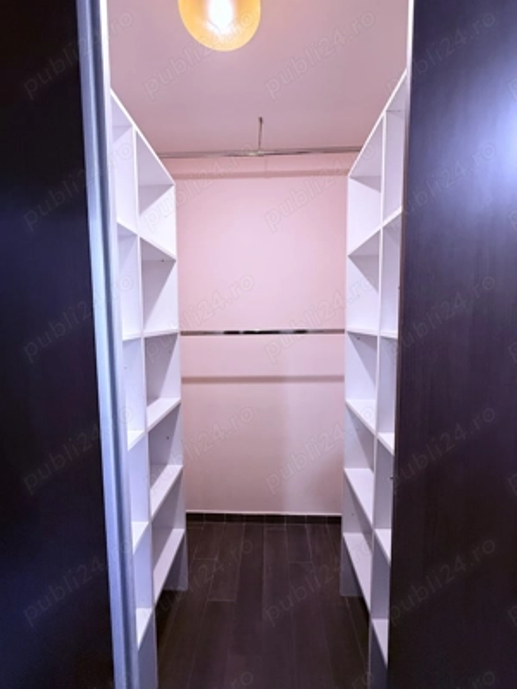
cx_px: 258
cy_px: 344
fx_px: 279
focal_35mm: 14
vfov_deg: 102.1
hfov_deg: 85.7
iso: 500
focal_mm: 2.22
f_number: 2.2
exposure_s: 1/50
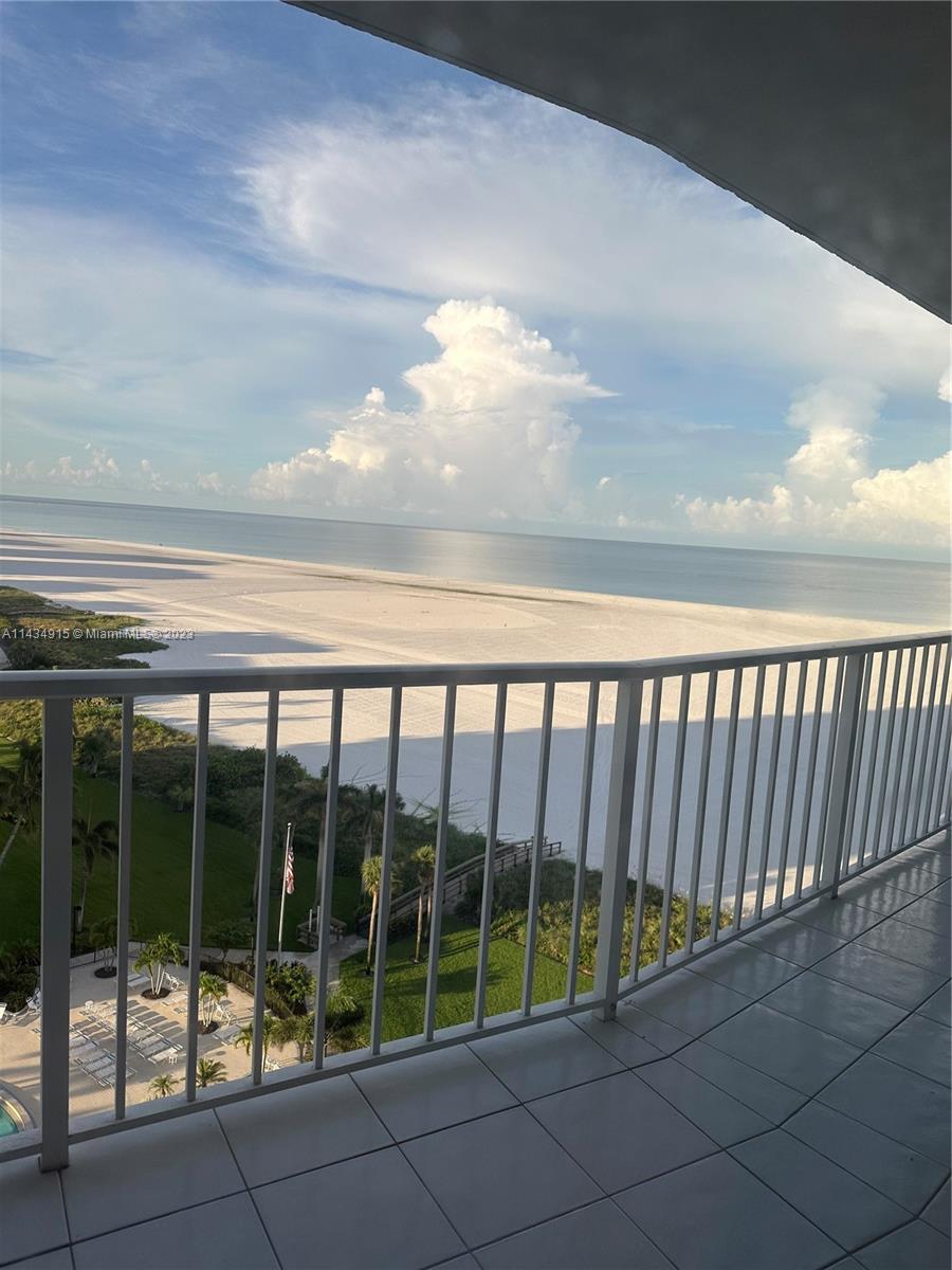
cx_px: 476
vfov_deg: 71.6
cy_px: 635
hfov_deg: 56.8
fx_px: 880
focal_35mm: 24
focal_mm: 6.86
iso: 80
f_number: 1.78
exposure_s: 1/1374
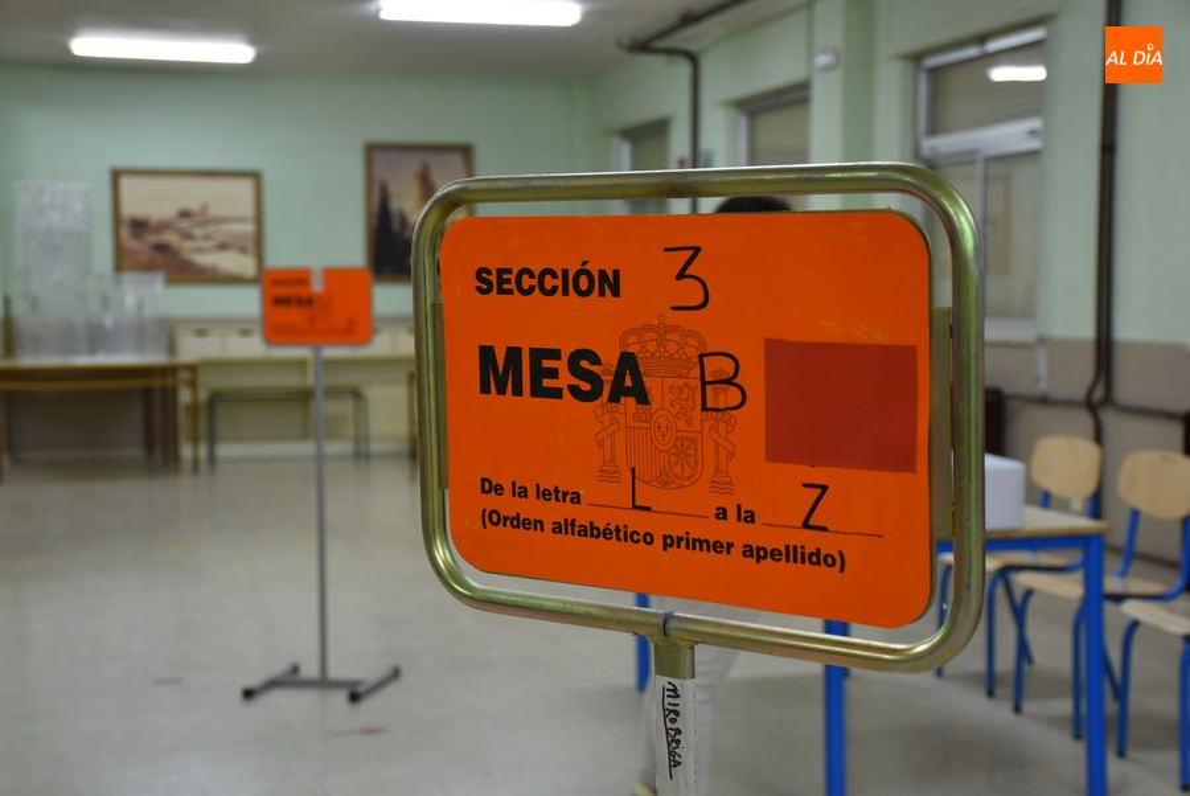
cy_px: 398
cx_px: 595
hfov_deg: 35.0
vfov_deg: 23.8
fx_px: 1886
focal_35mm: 57
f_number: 4.2
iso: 900
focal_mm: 38
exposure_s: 1/60
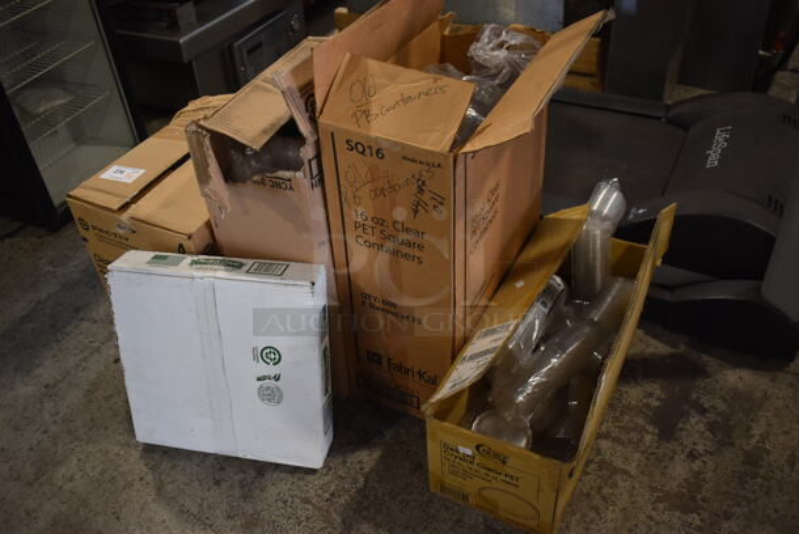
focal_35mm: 33
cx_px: 400
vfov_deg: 40.1
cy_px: 267
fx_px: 733
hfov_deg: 57.2
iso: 900
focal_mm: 22
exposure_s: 1/125
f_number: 3.8
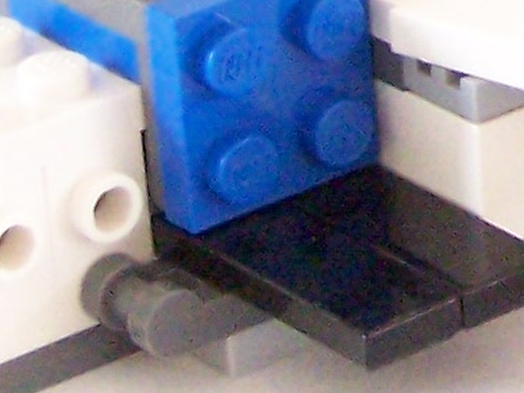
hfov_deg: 5.8
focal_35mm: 339
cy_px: -294
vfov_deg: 4.3
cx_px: 889
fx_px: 5132
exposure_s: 1/20
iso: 400
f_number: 3.2
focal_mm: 8.5
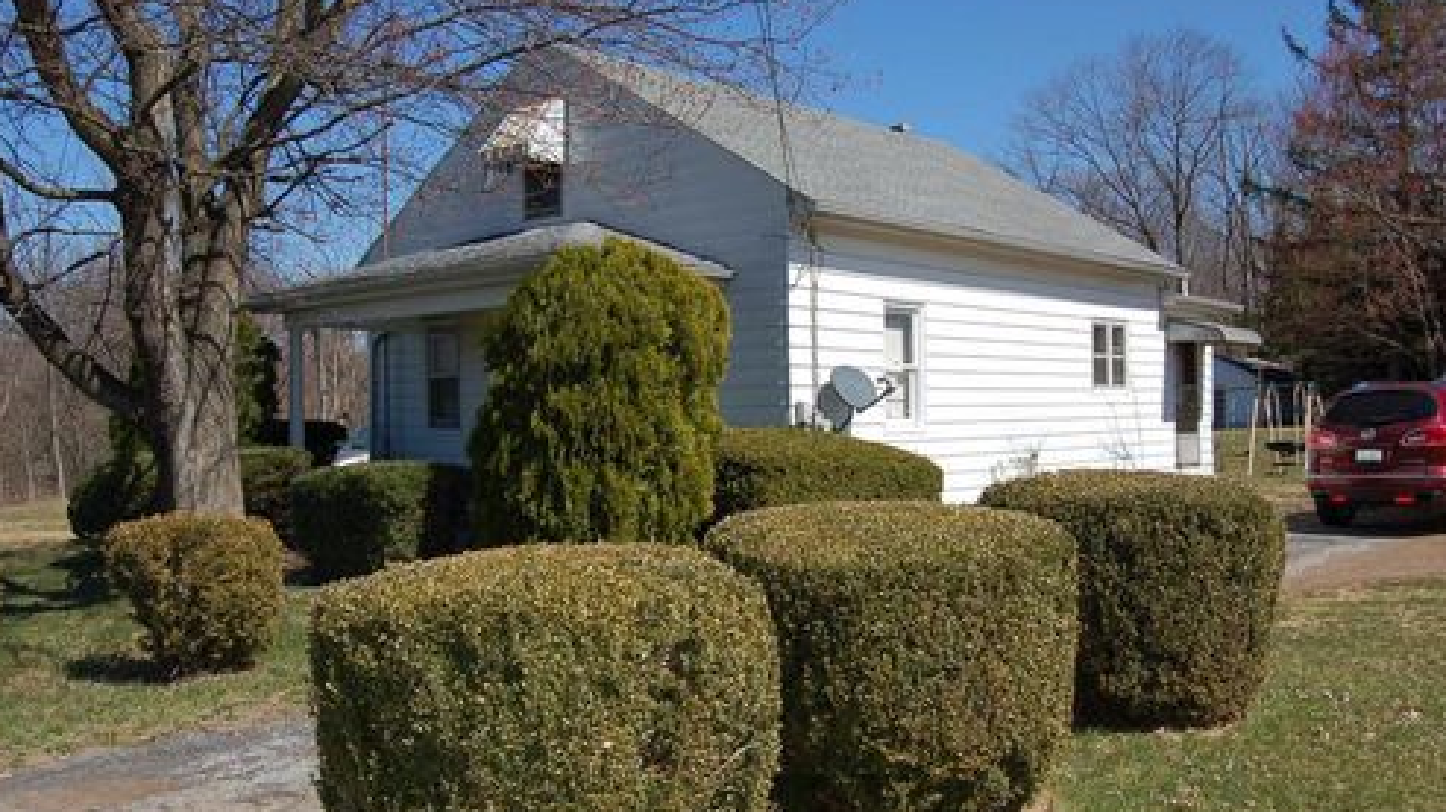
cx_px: 724
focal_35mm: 35
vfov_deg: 33.7
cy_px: 399
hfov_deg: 56.6
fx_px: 1342
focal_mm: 22
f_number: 7.1
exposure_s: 1/500
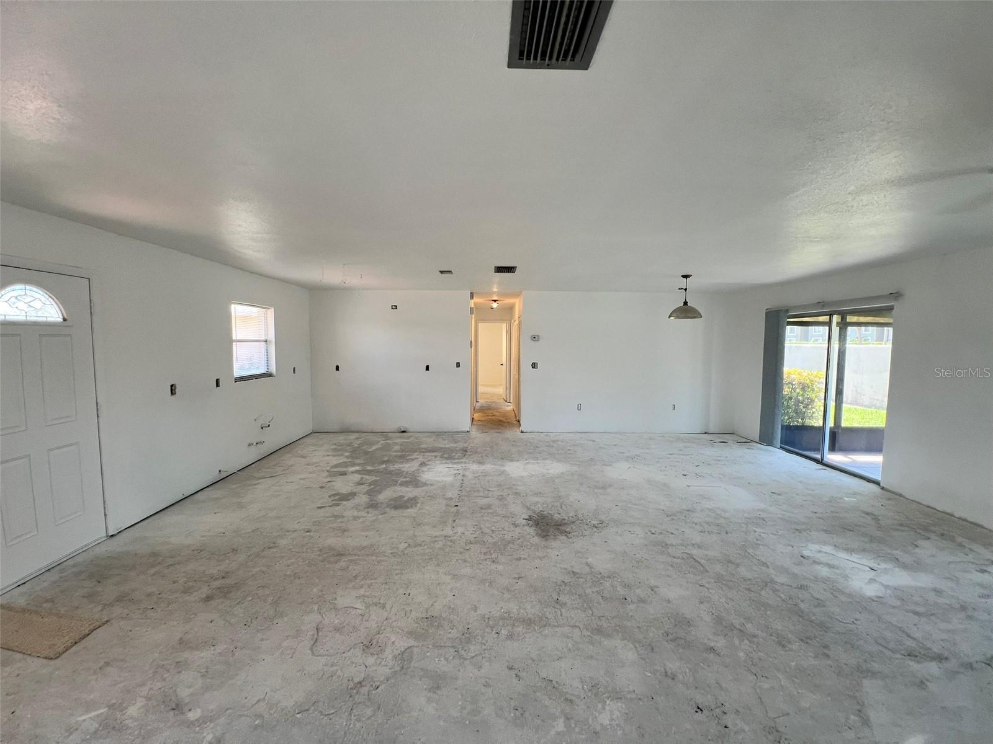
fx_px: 373
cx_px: 496
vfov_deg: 89.9
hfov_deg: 106.2
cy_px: 372
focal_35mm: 13
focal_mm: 1.57
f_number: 1.8
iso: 50
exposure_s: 1/60
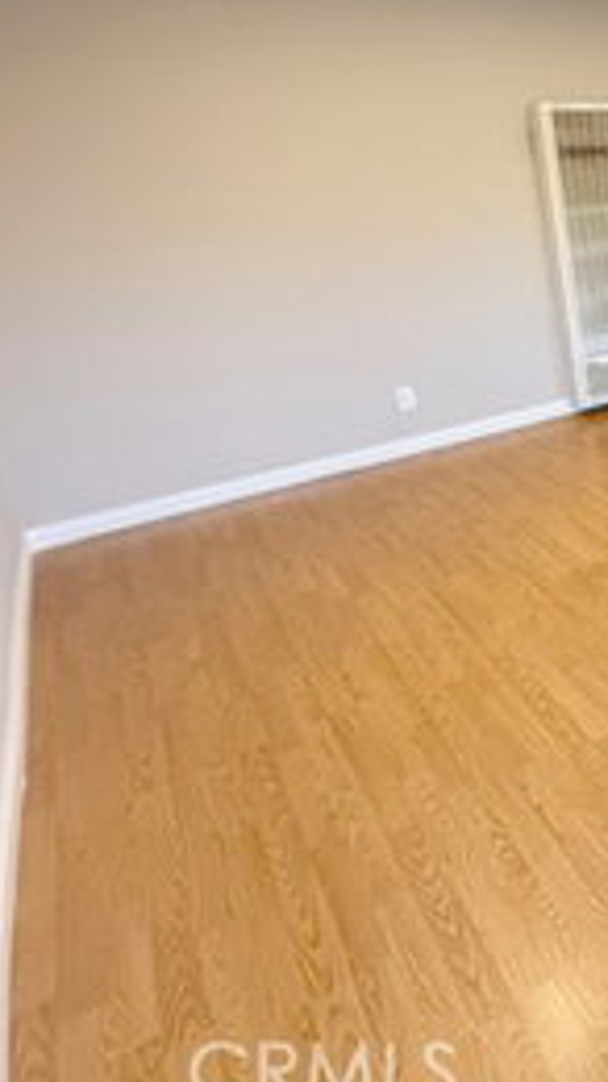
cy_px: 320
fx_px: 861
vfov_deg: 61.9
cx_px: 1020
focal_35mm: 30
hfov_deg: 24.3
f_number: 2.2
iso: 320
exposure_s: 1/60
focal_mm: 2.22
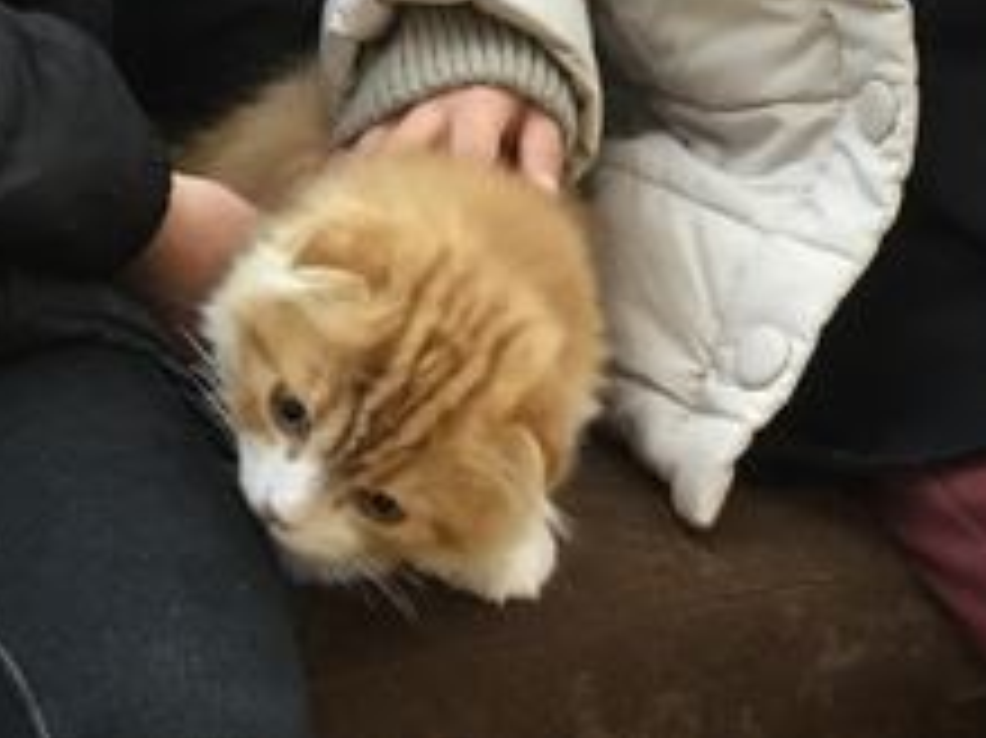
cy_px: -270
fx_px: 2420
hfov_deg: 23.0
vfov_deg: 16.3
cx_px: 383
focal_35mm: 85
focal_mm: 3.3
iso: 125
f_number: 2.4
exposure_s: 1/30
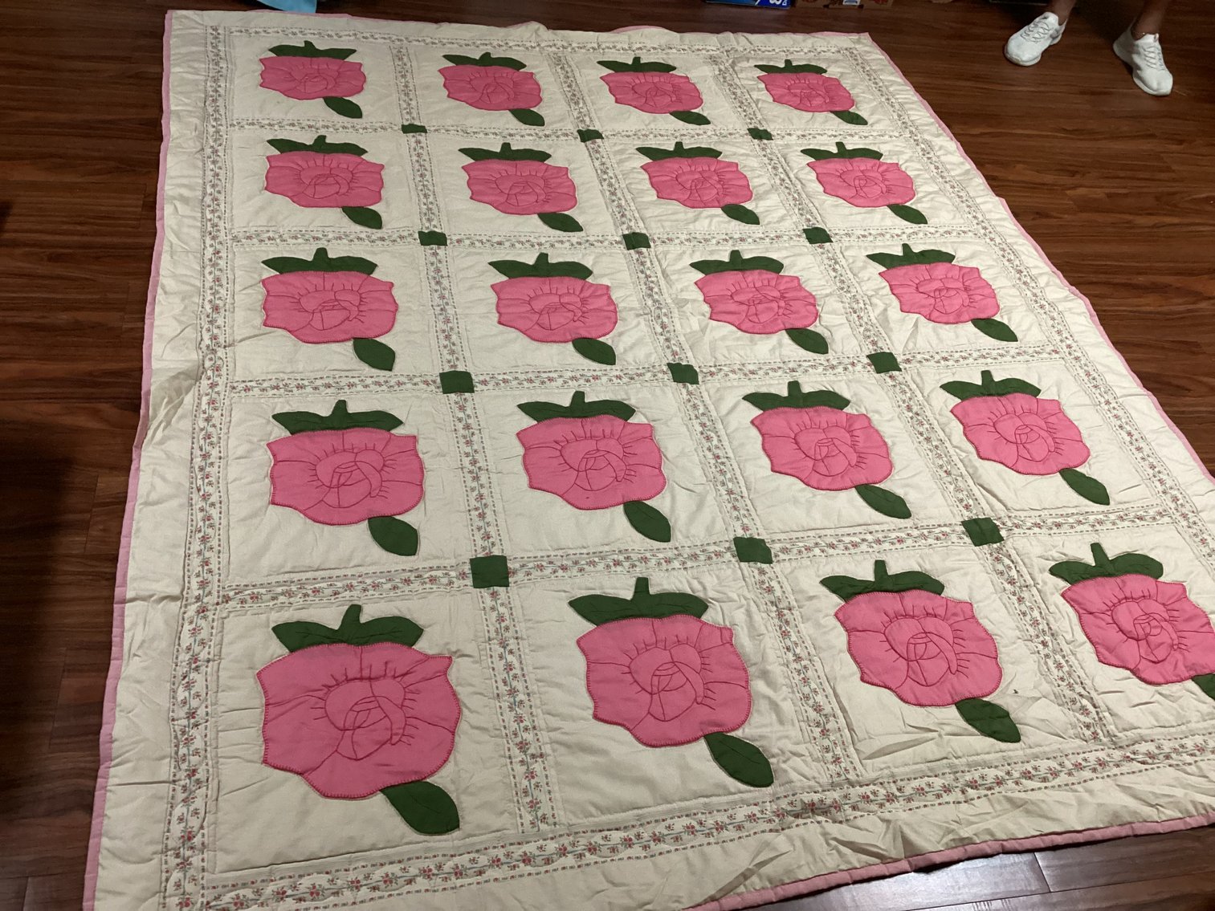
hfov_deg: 58.3
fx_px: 1088
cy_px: 456
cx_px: 608
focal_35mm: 31
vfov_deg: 45.4
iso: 400
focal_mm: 3.3
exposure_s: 1/60
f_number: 2.4
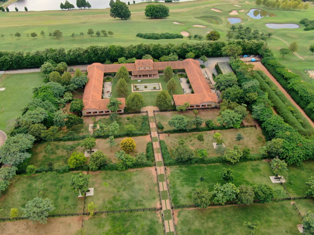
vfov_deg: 48.2
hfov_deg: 61.7
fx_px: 263
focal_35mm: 29
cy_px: 118
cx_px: 157
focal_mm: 5.11
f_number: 3
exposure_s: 1/120
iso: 100
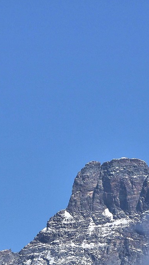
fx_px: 5171
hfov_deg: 1.7
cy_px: 307
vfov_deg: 2.9
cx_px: 69
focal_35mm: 736
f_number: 8
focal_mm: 200
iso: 500
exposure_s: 1/4000
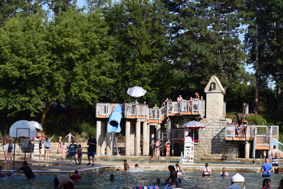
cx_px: 142
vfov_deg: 16.7
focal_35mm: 82
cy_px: 94
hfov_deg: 24.8
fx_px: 645
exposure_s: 1/250
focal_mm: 55
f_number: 8
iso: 110
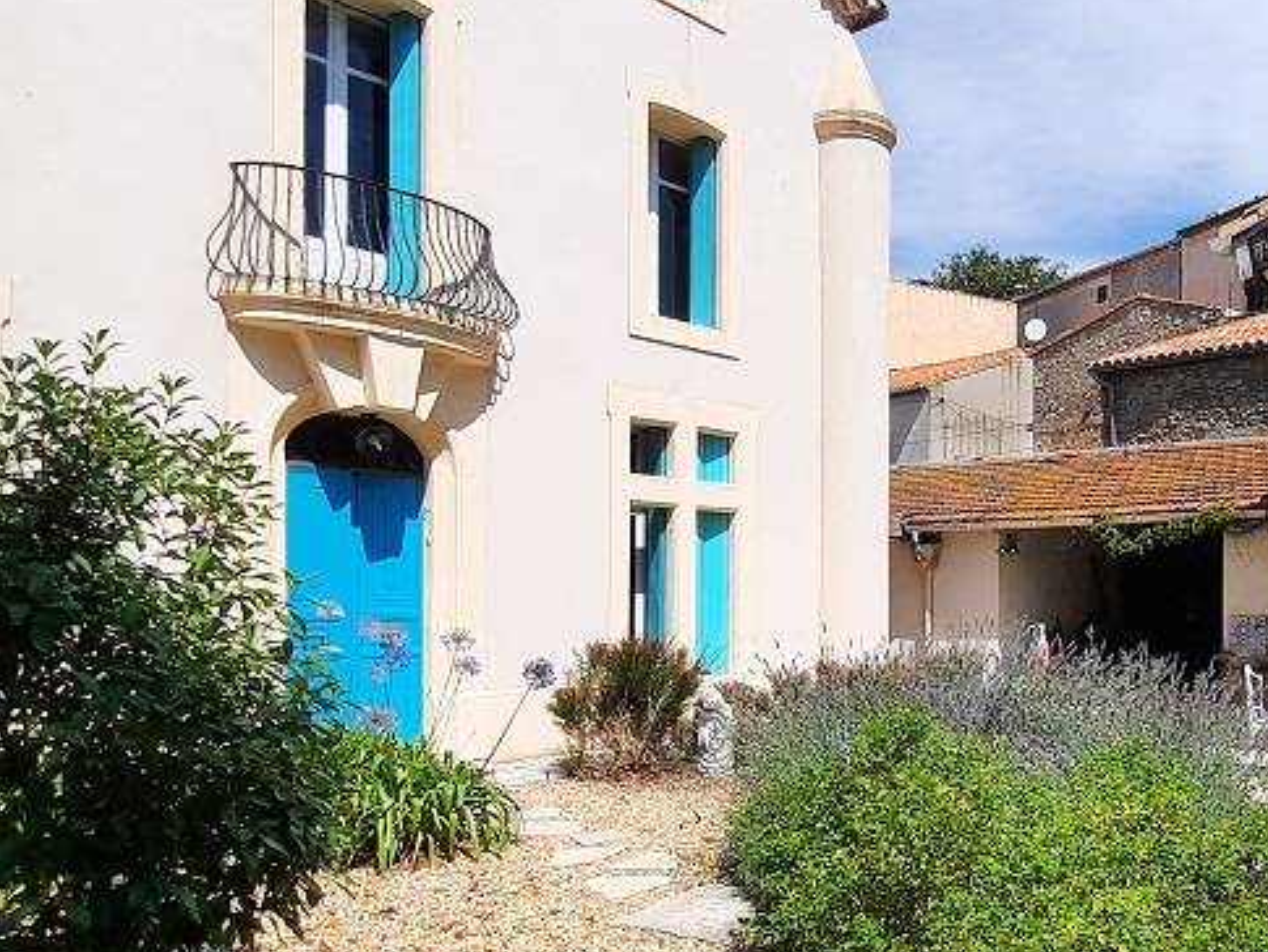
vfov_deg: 46.5
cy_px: 578
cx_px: 915
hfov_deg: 57.6
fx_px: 1099
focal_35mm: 30
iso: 40
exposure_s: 1/1873
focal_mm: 1.74
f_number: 2.2
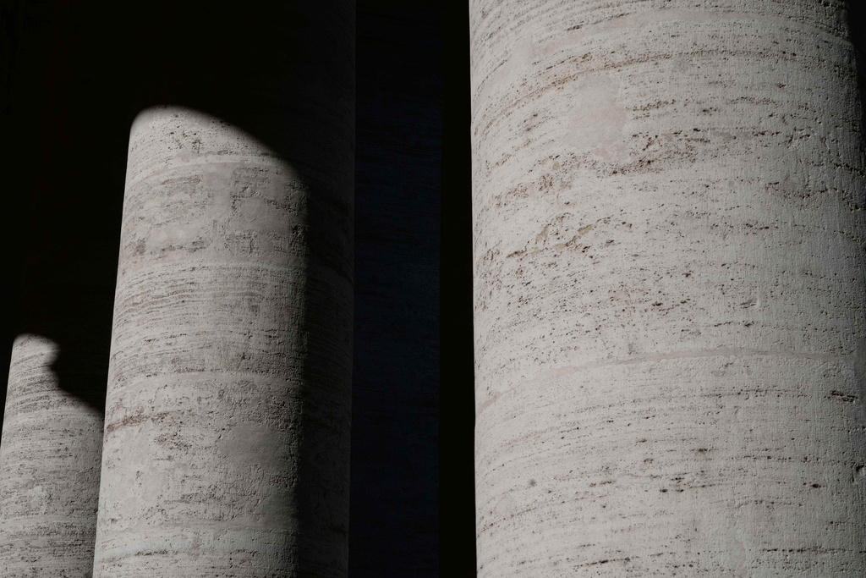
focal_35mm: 56
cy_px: 289
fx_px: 1347
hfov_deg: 35.6
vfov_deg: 24.2
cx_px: 433
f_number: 14
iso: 400
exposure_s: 1/2000
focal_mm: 56
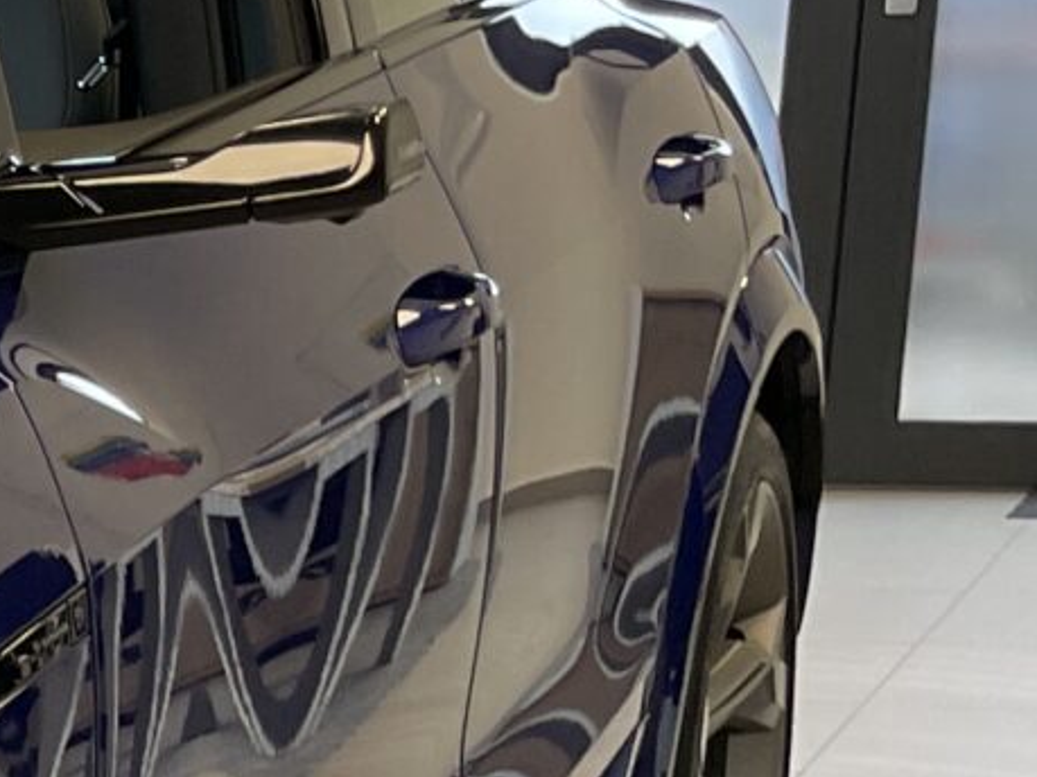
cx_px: -1493
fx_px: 4343
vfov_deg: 9.8
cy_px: 1321
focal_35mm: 145
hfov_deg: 11.3
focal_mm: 4.2
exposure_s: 1/100
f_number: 1.6
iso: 80
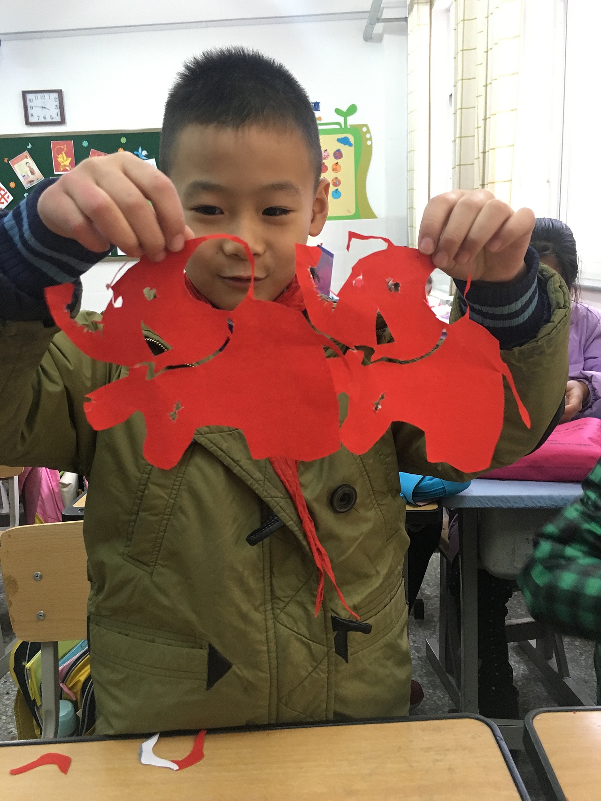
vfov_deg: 61.7
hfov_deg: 48.2
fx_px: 671
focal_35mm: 29
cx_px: 300
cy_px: 400
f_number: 2.2
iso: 160
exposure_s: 1/33
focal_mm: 4.15
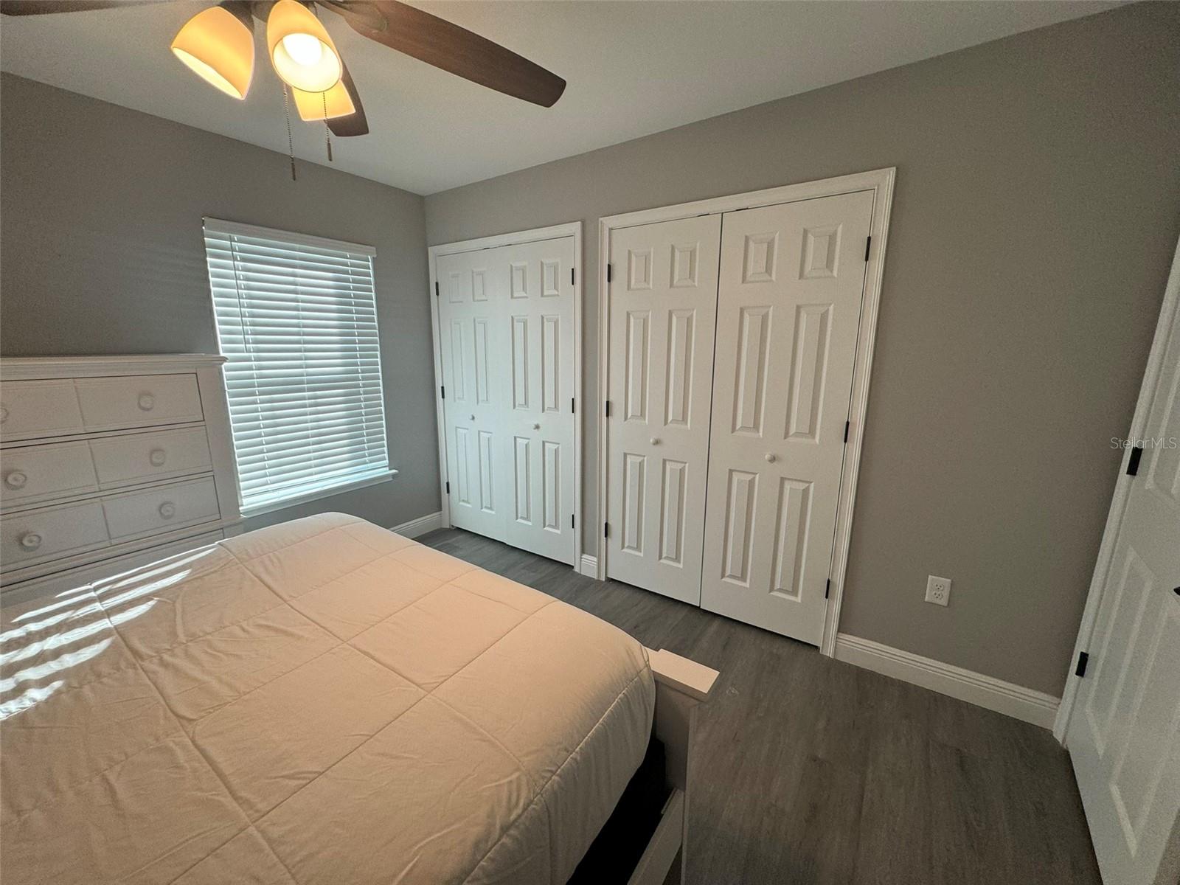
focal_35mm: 14
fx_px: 477
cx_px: 590
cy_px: 442
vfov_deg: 85.7
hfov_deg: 102.1
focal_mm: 2.22
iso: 100
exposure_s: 1/120
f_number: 2.2
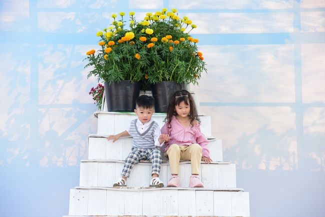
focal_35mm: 110
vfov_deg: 12.5
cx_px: 162
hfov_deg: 18.6
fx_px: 993
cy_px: 108
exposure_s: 1/80
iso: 640
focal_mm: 110
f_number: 5.6
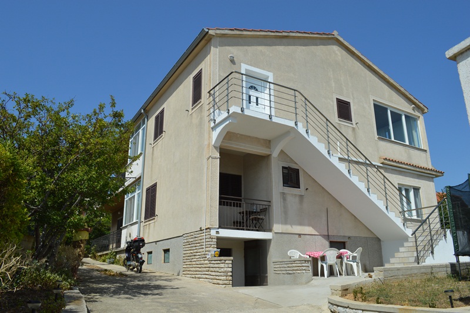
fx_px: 352
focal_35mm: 27
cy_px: 156
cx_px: 235
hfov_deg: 67.4
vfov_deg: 47.9
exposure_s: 1/320
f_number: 9
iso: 100
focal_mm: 18
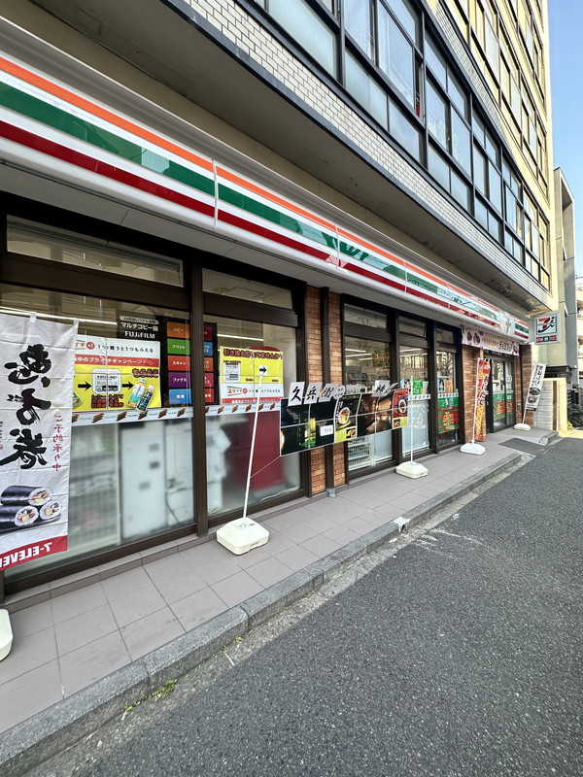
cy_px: 388
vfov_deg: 102.1
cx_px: 292
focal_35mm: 14
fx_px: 314
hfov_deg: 85.7
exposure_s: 1/135
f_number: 2.2
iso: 40
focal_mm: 2.22
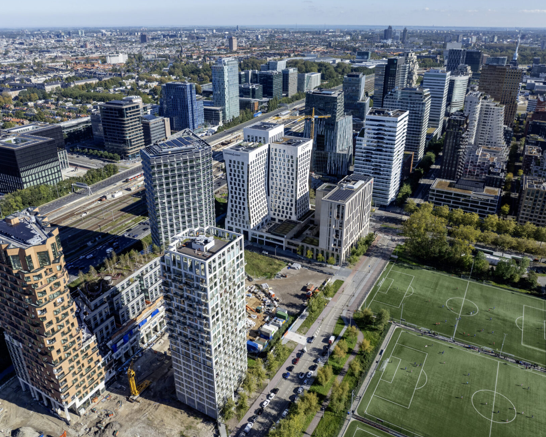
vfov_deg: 54.9
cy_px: 212
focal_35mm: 26
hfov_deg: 66.0
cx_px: 267
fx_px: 420
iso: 130
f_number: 2.8
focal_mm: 12.29
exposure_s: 1/240
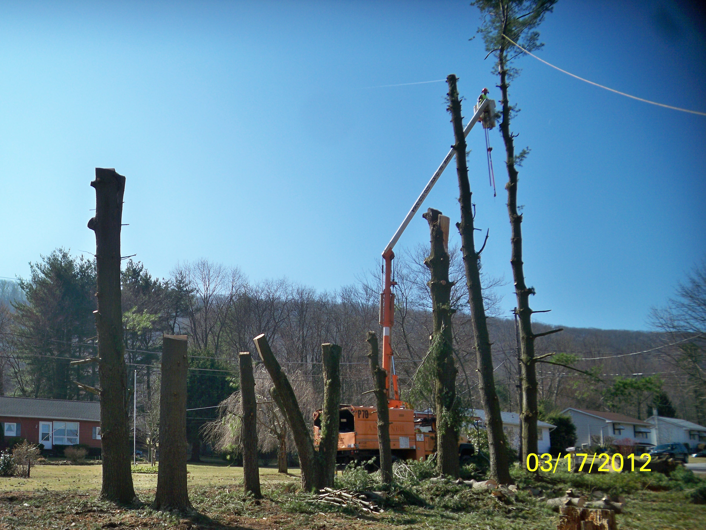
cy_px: 265
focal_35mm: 35
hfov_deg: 52.6
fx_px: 714
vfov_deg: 40.7
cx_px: 353
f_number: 8.7
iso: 80
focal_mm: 6.3
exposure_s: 1/125
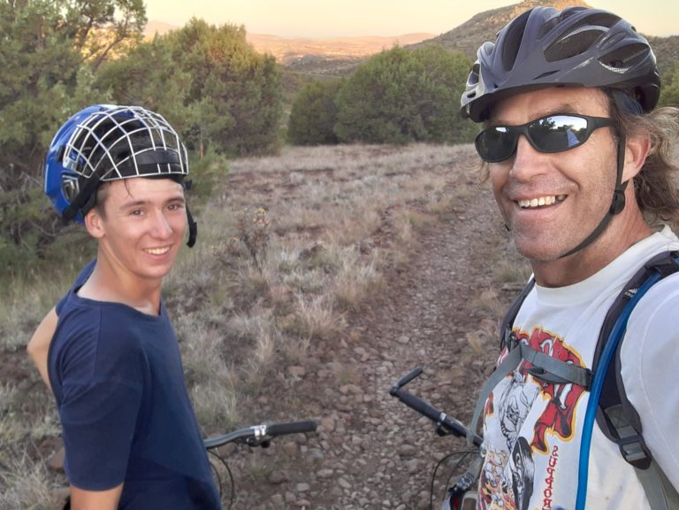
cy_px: 255
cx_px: 340
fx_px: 628
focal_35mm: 32
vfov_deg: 44.2
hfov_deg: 56.8
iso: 50
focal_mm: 2.66
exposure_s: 1/60
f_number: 2
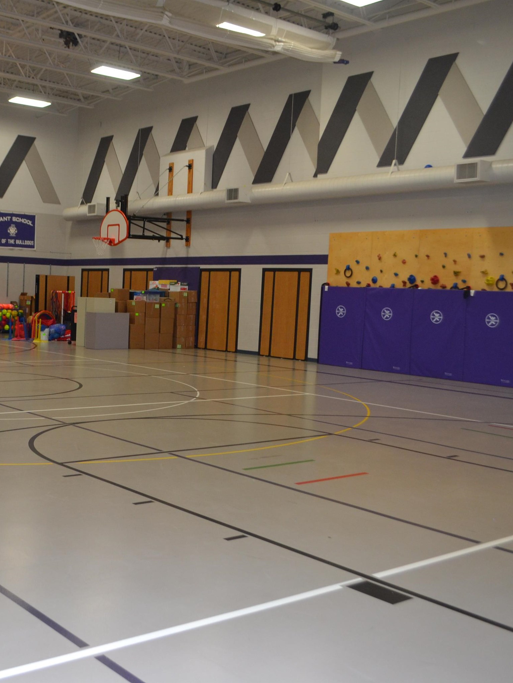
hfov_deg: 35.7
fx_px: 771
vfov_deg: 47.9
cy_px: 342
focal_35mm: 39
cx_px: 104
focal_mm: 18
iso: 560
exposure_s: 1/60
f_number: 3.5
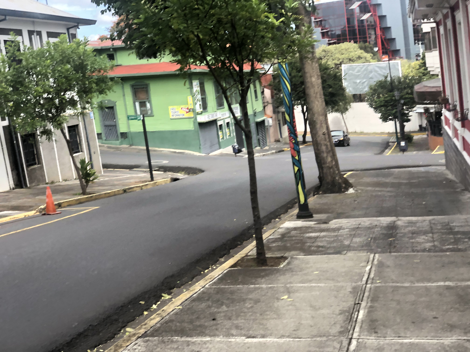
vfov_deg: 28.0
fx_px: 706
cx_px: 235
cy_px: 176
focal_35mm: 52
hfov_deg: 36.8
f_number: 2.4
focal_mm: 6
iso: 16
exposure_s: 1/289
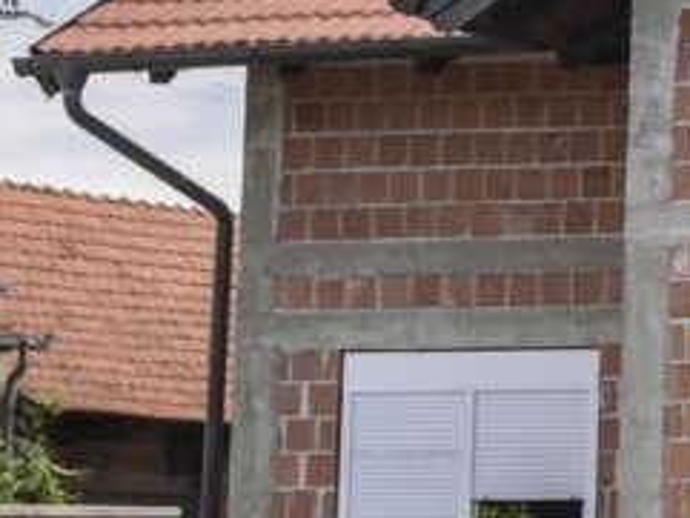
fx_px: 3510
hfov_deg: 10.2
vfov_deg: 8.4
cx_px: 1477
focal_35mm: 176
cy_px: 186
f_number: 4
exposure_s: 1/1250
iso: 200
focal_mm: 35
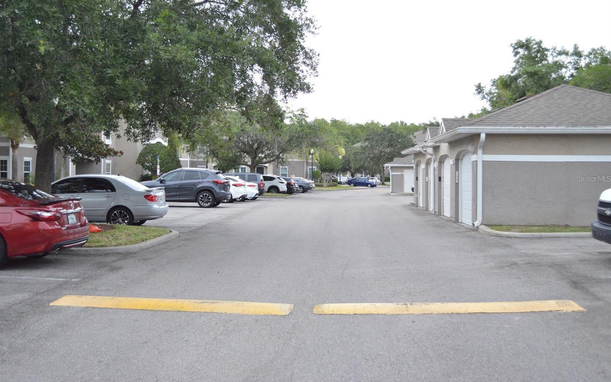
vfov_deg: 32.0
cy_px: 179
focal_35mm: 40
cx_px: 305
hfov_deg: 49.3
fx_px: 666
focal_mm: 26
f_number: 4.2
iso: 2500
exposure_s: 1/500
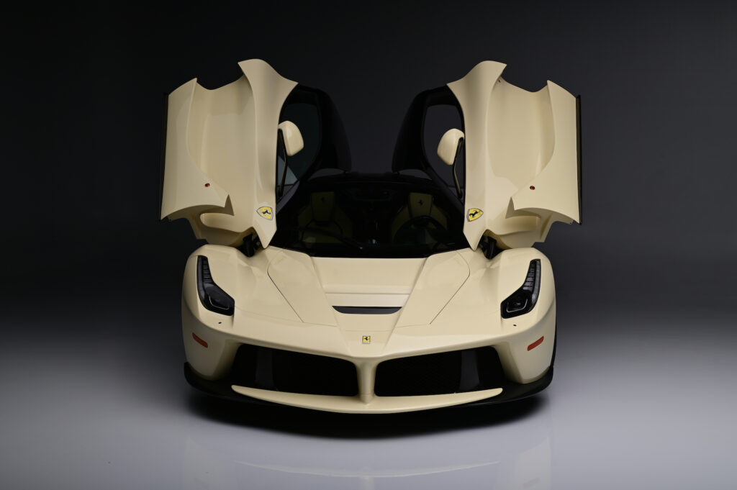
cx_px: 368
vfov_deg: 26.9
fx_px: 1023
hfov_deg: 39.6
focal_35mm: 50
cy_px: 245
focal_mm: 50
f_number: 8
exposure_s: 1/200
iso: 100
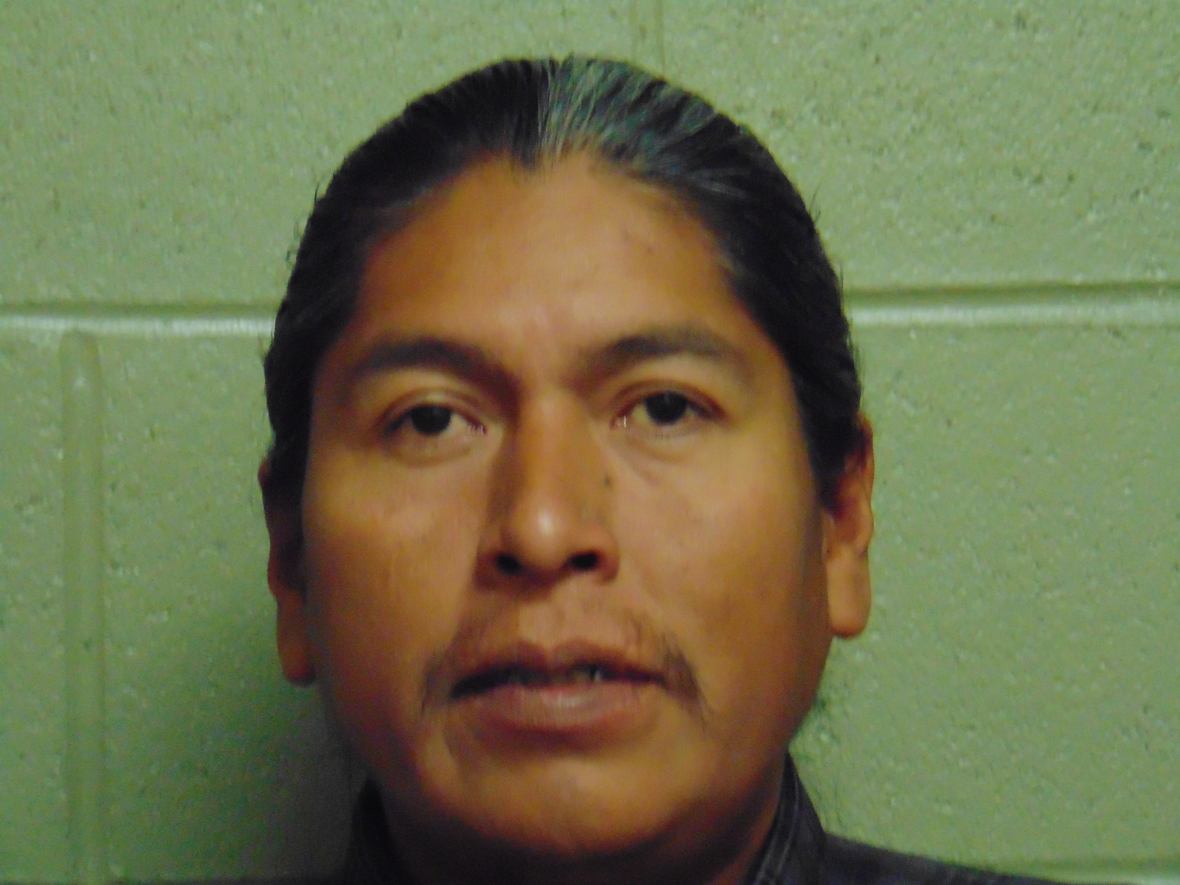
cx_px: 590
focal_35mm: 164
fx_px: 5590
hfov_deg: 12.0
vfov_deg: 9.1
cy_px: 442
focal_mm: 29.5
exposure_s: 1/15
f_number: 4
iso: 800
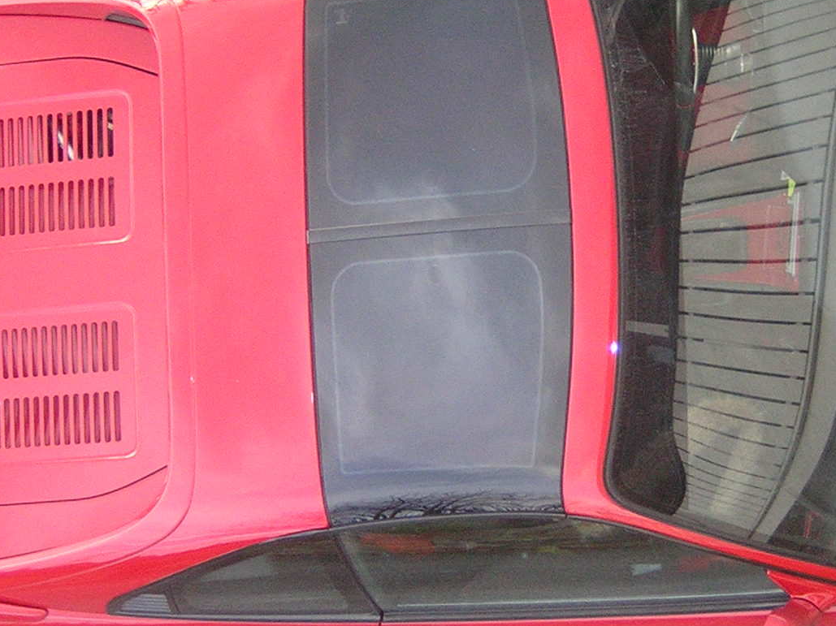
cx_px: 630
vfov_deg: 11.7
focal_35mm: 126
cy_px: 222
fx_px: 3042
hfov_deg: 15.6
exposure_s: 1/60.1
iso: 400
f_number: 4
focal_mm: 10.6
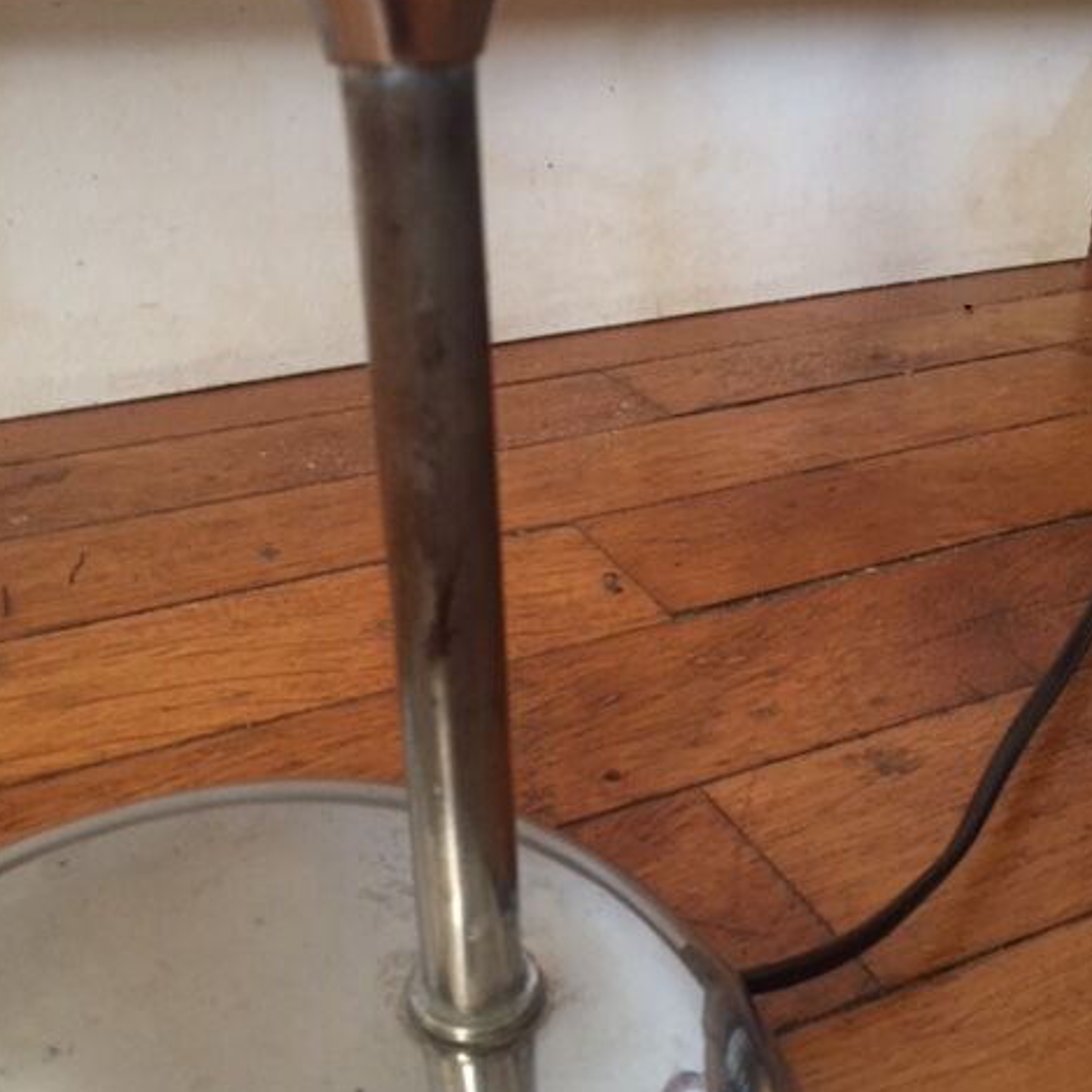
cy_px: 508
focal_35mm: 35
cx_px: 545
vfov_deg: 47.2
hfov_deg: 47.2
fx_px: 1249
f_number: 2.2
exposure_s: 1/33
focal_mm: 4.15
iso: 250
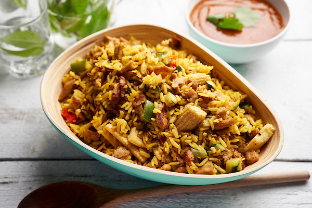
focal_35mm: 50
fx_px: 433
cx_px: 156
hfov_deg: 39.6
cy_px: 104
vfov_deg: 27.0
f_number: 4
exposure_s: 1/125
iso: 200
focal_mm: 50
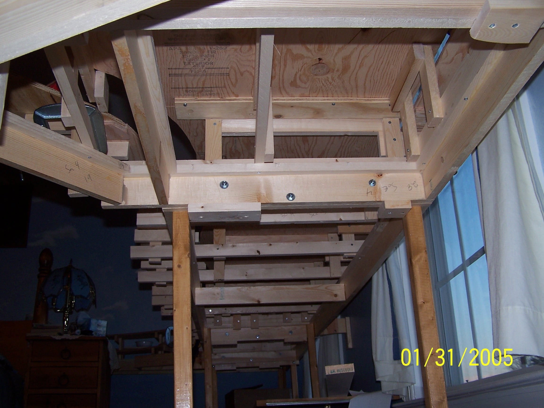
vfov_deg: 37.7
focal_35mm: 38
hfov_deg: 49.0
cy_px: 204
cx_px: 272
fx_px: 597
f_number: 2.8
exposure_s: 1/60
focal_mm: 6.3
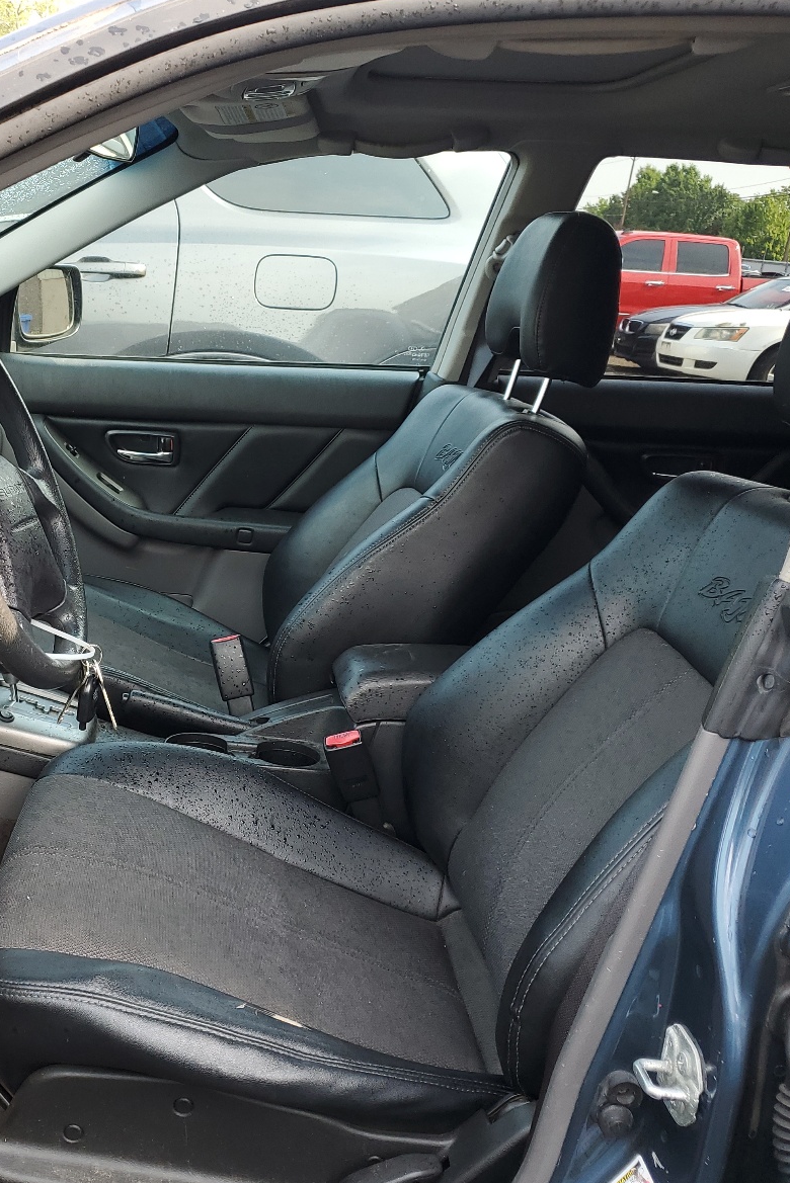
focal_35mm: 37
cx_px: 152
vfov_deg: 51.9
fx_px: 1217
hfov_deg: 34.8
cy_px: 599
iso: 50
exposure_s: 1/222
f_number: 1.5
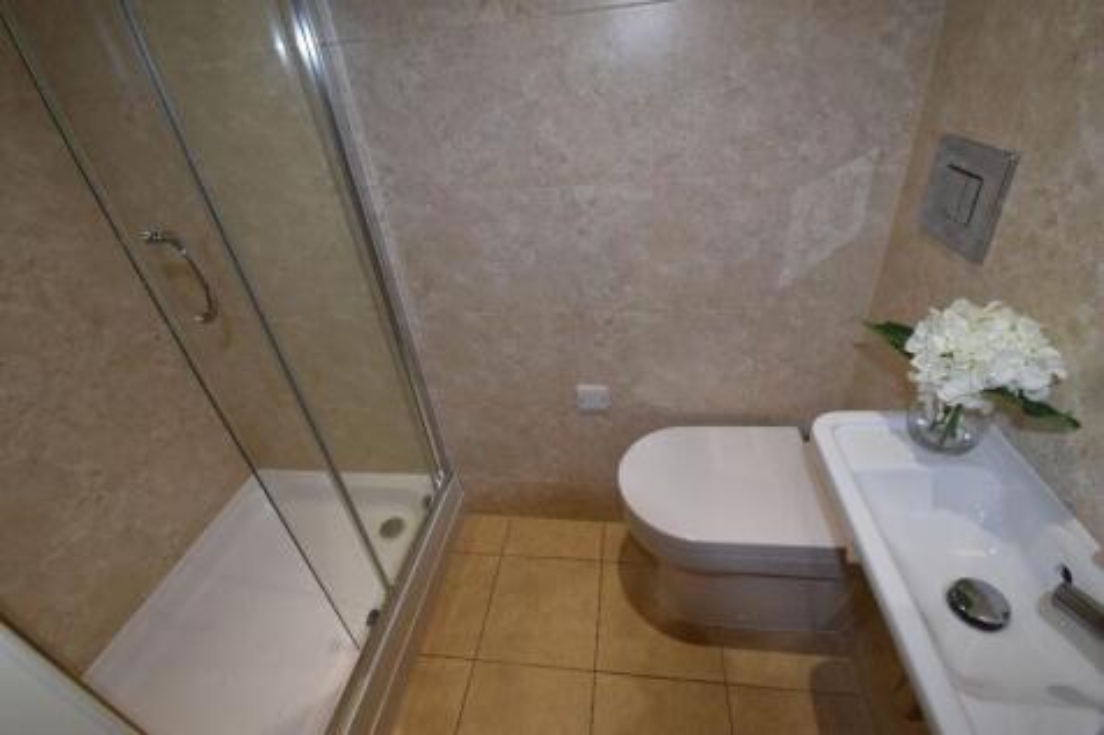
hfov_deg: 100.4
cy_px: 368
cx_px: 552
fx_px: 460
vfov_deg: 77.3
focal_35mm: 15
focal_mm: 10
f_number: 11
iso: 560
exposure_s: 1/15
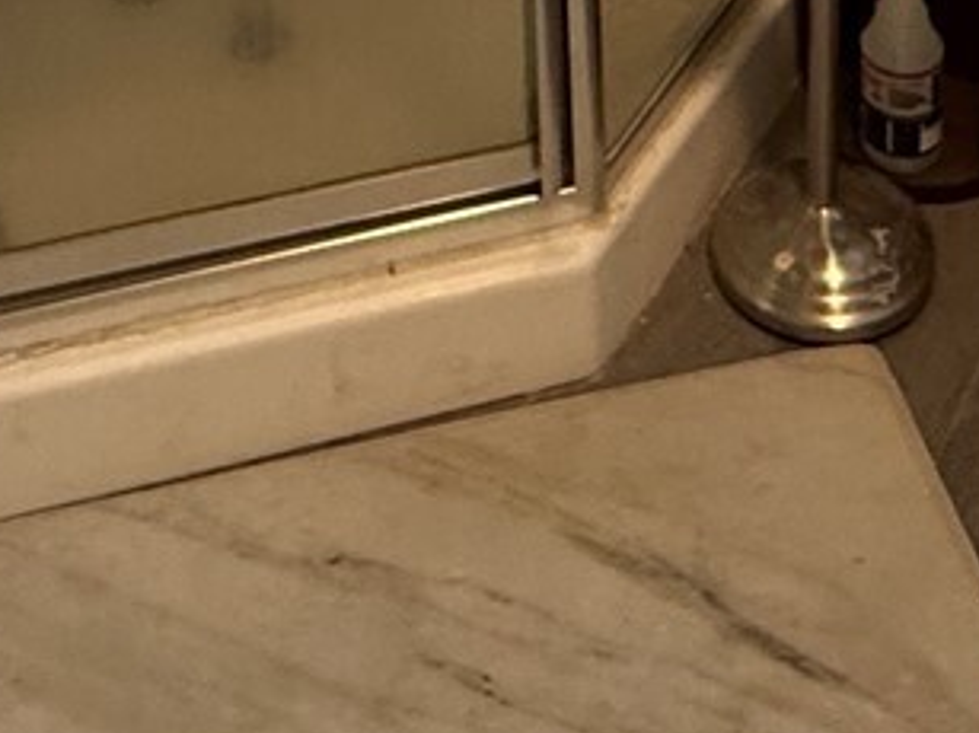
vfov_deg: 14.0
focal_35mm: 73
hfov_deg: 26.7
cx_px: 564
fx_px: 2064
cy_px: -1029
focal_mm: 2.22
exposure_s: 1/120
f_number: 2.2
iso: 320
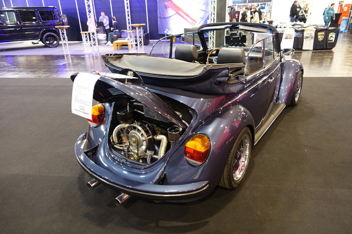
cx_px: 176
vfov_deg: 53.1
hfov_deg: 73.7
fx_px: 235
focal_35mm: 24
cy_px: 117
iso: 400
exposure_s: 1/30
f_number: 1.8
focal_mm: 8.8
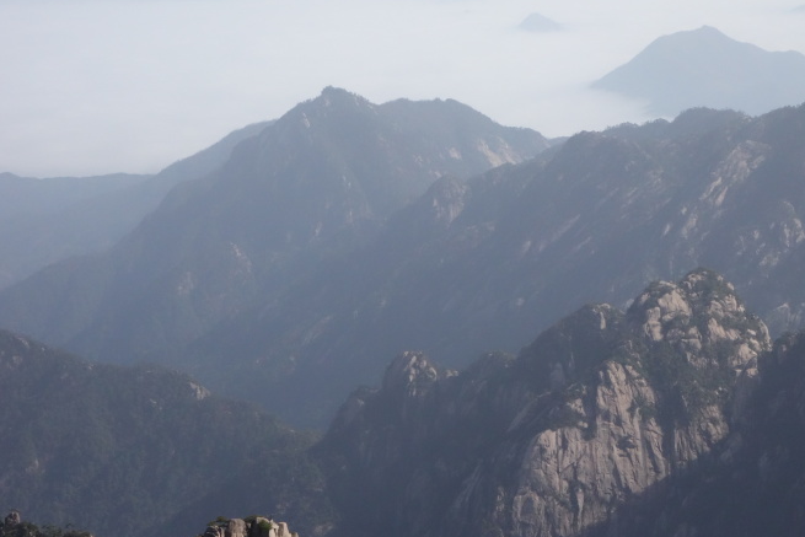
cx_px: 580
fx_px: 2236
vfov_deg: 13.7
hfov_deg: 20.3
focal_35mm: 100
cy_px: 198
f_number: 8
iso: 800
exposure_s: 1/1600
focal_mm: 23.82
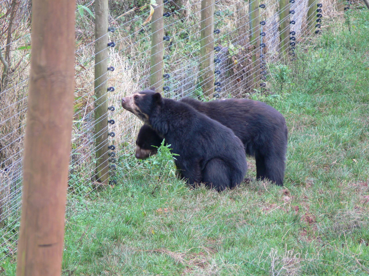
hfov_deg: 4.7
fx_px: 4477
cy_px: 138
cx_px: 184
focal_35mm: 420
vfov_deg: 3.5
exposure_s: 1/30
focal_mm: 88.8
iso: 80
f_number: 3.7
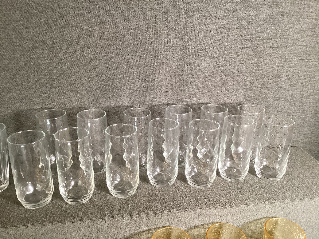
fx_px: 286
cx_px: 160
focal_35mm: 31
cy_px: 120
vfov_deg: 45.4
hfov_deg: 58.3
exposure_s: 1/60
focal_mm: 3.3
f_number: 2.4
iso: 250
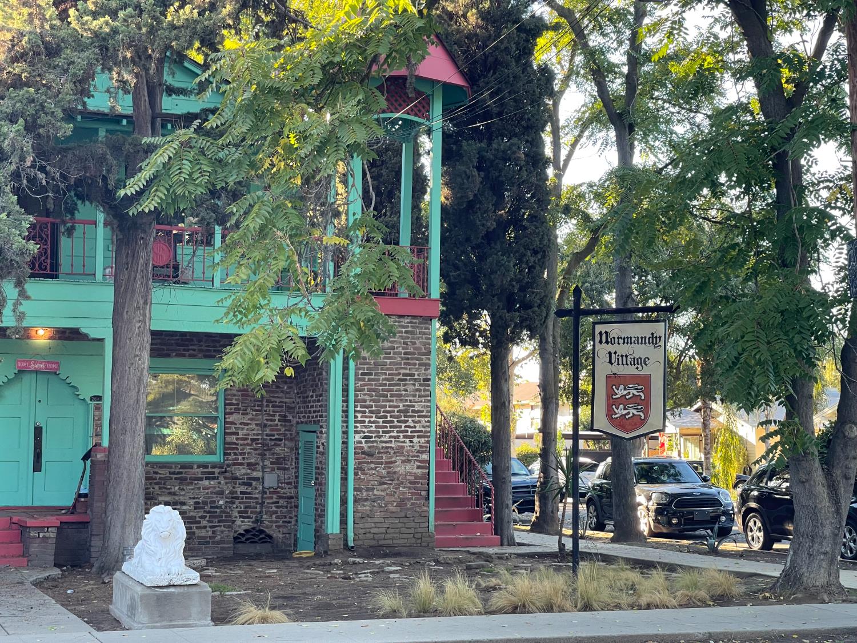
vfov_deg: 22.9
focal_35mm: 64
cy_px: 322
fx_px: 1584
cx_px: 428
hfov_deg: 30.3
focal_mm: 7.5
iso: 50
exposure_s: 1/99
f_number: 2.2
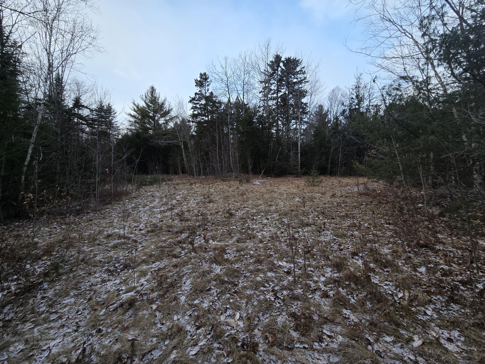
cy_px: 182
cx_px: 242
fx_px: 182
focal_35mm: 13
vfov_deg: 89.9
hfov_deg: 106.2
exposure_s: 1/135
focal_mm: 2.2
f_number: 2.2
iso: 50
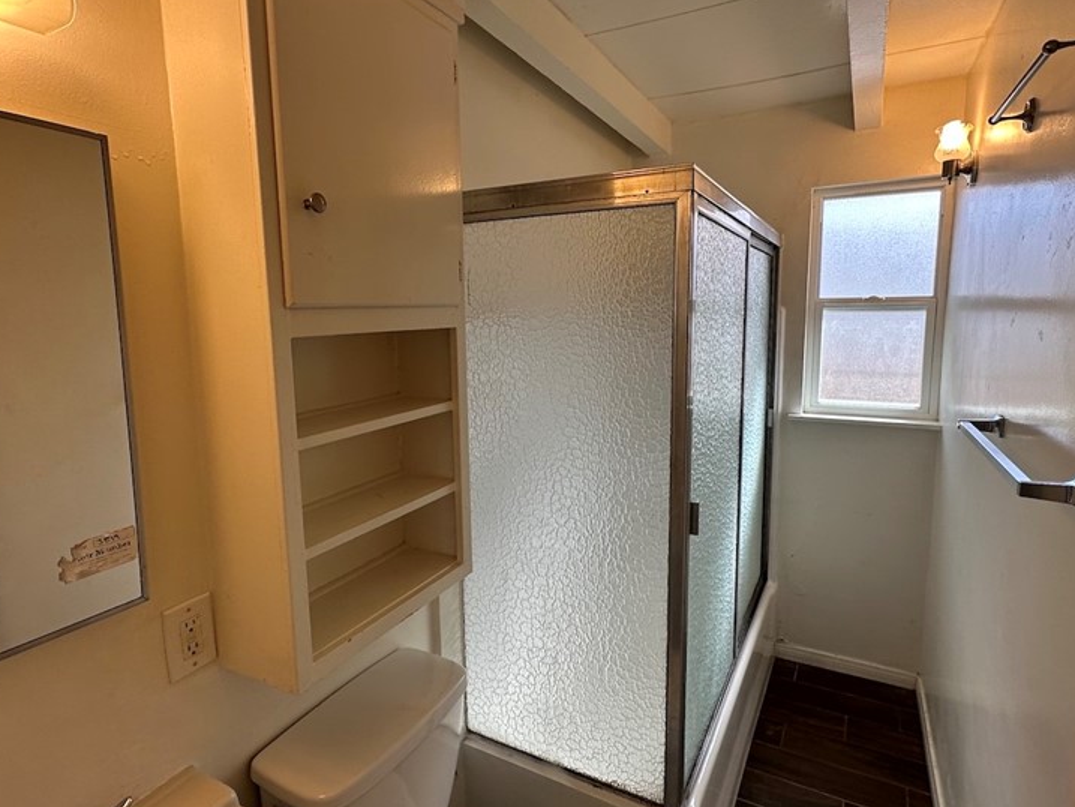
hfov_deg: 81.7
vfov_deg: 66.0
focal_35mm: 20
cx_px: 529
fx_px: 621
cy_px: 390
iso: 40
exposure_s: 1/124
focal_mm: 2.22
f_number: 2.2
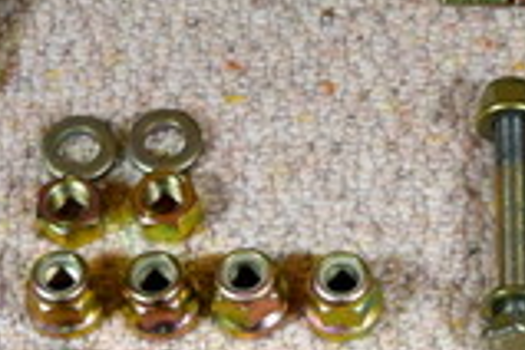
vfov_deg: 8.8
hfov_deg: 13.5
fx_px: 2202
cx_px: 462
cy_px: 579
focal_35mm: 151
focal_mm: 20
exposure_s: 1/60
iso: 800
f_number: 5.6
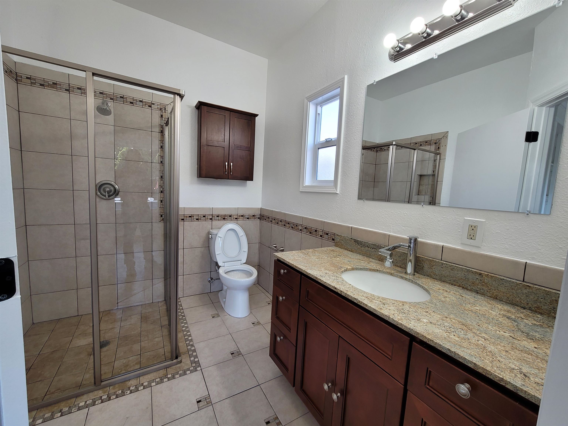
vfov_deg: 89.9
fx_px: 213
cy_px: 213
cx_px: 284
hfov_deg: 106.2
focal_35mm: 13
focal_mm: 2.2
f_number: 2.2
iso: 80
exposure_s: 1/60
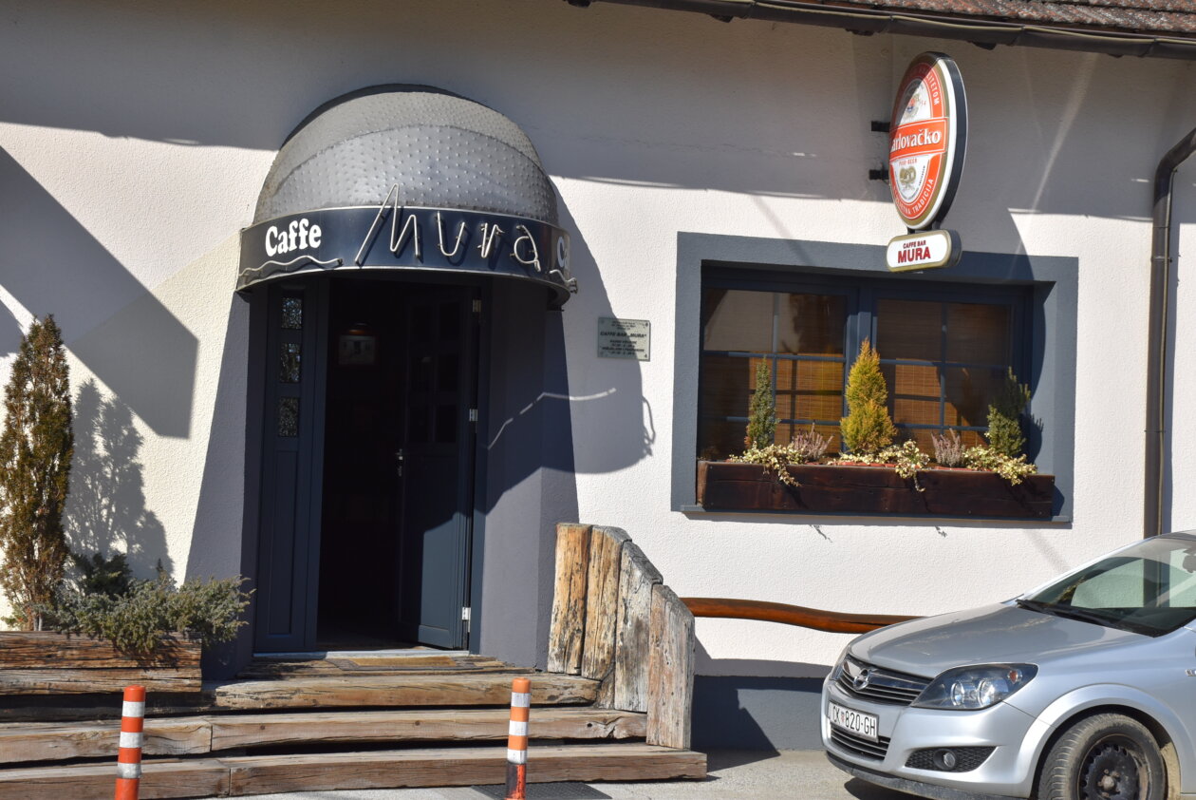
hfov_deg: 28.1
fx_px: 2394
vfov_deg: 19.0
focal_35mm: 72
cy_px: 400
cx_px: 598
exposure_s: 1/2000
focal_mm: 48
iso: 400
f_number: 7.1
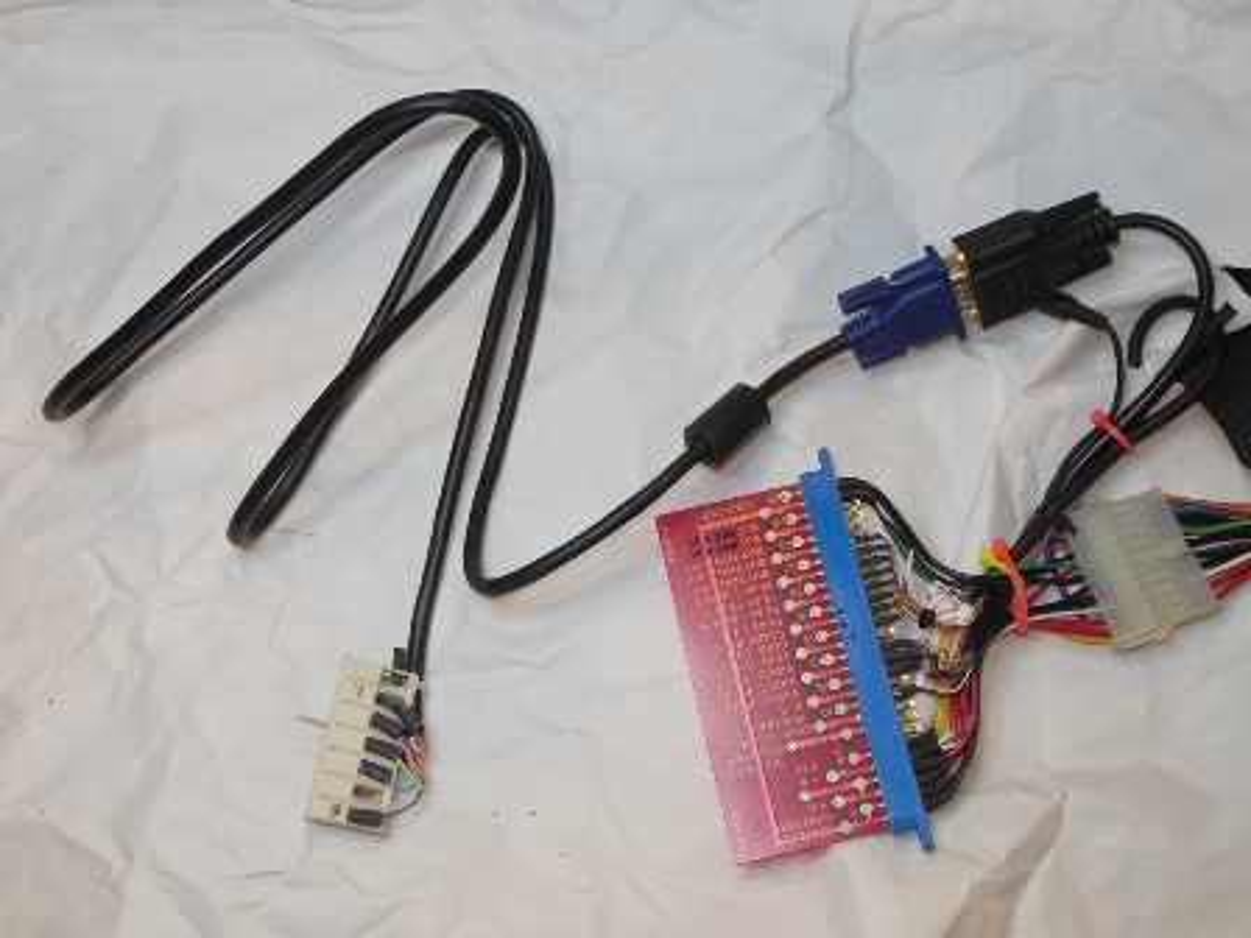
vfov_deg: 37.7
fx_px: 1373
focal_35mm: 38
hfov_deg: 49.0
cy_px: 469
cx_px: 626
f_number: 3.6
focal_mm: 6.8
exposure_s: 1/40
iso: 125
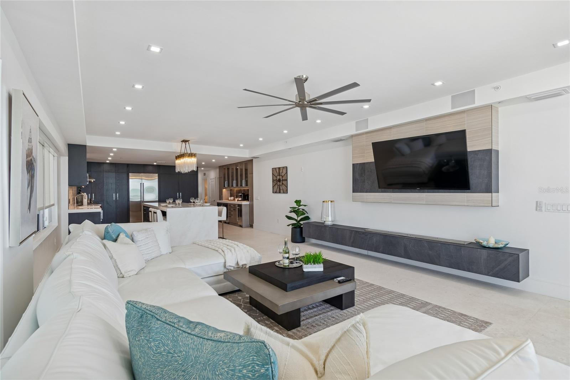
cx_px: 285
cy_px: 190
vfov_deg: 73.7
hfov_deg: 96.7
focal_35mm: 16
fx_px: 253
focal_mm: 11
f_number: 7.1
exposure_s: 1/15
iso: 100
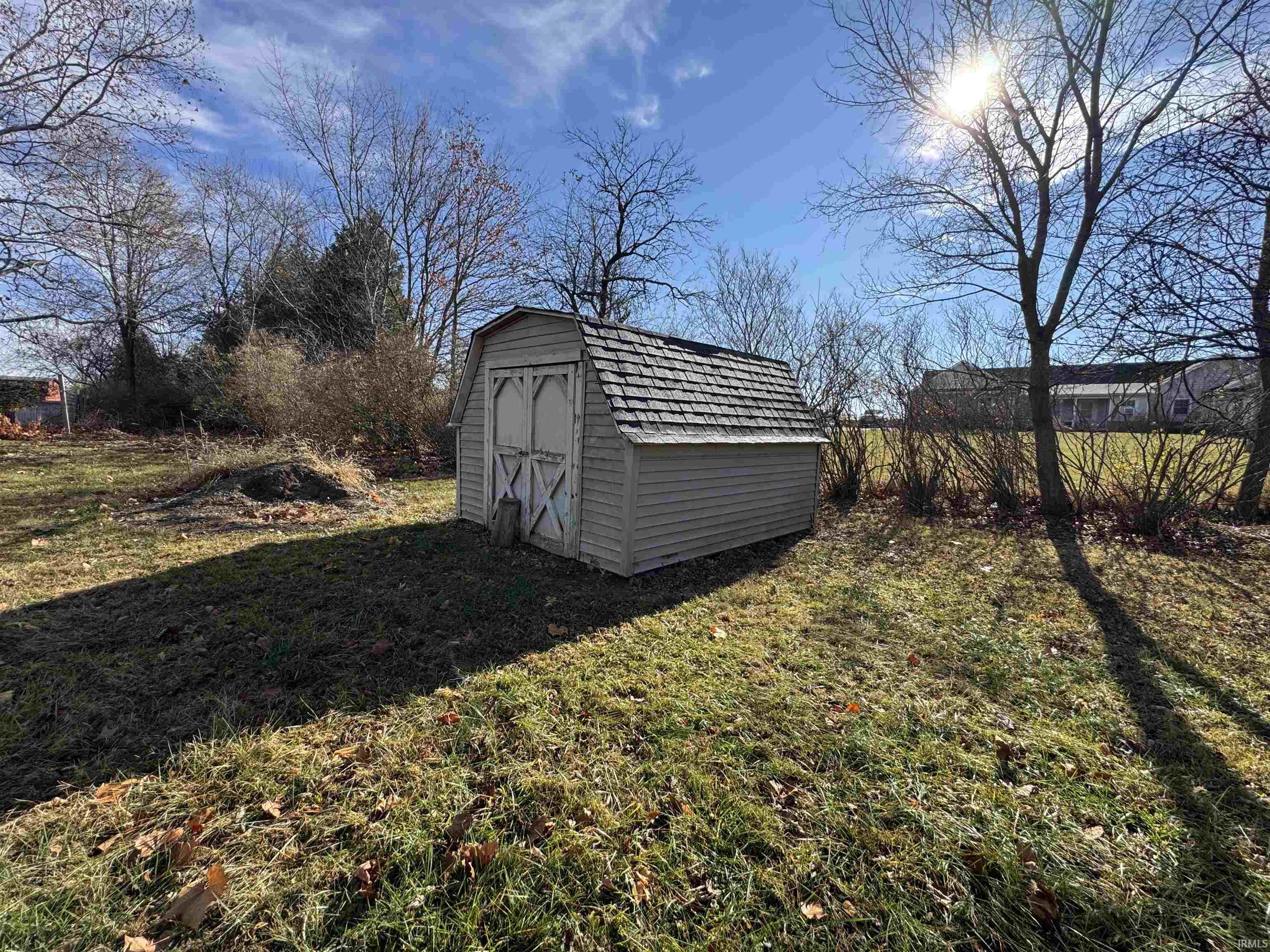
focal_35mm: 14
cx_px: 635
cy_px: 476
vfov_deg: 85.7
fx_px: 514
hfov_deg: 102.1
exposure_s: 1/921
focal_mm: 2.22
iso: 40
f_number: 2.2
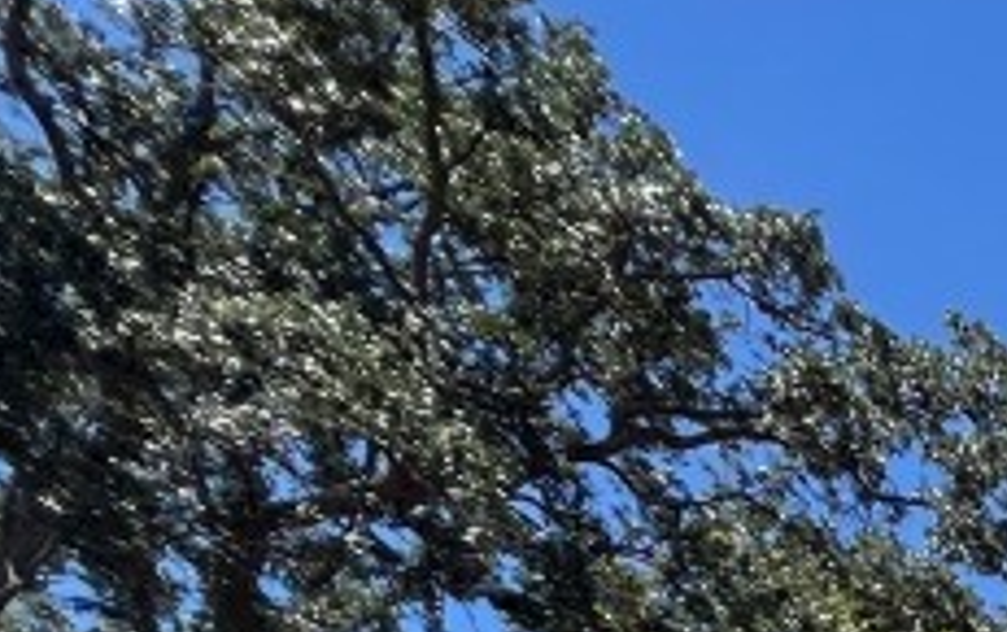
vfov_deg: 15.8
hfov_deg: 21.1
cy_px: 1329
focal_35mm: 61
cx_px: 1848
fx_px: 1676
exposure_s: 1/1193
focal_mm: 1.57
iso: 32
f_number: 1.8
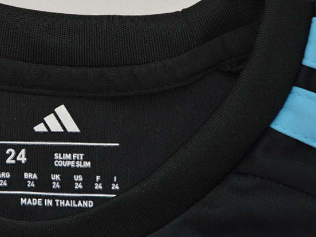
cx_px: 63
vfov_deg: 5.0
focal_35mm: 296
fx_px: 2702
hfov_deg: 6.7
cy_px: 88
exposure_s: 1/200
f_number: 8
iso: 400
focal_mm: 105
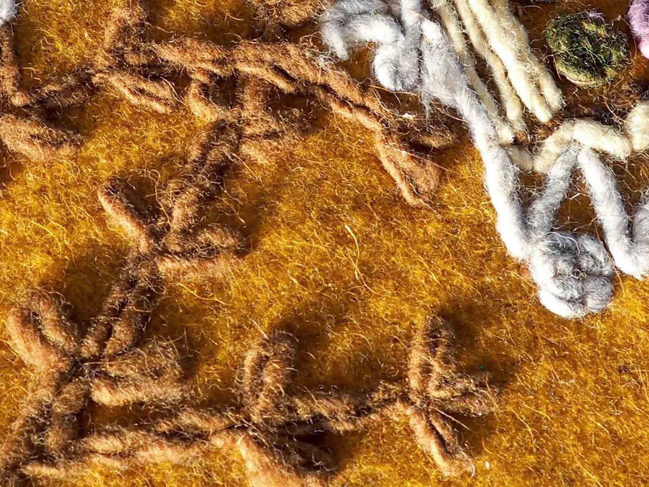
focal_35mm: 105
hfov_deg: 18.7
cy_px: 20
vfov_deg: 13.9
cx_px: 273
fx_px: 1969
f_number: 4
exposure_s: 1/60
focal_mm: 18
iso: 400
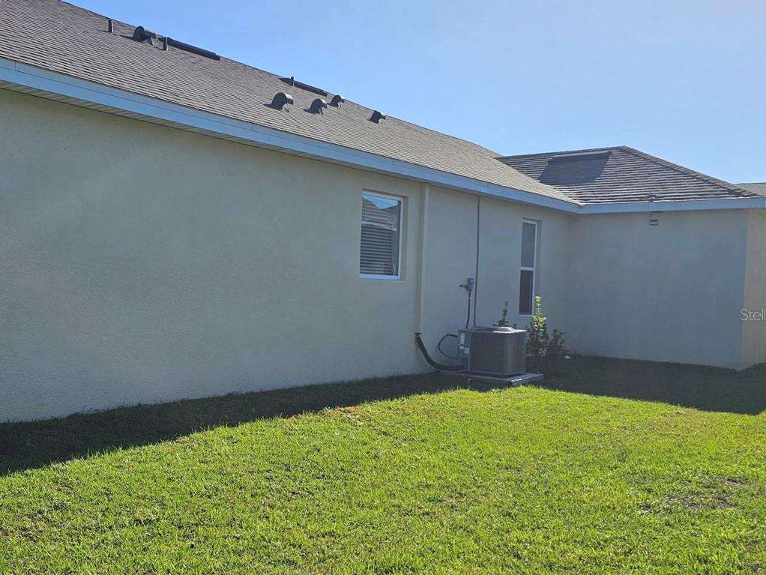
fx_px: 797
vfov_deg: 39.6
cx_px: 211
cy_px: 314
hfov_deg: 49.7
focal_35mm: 36
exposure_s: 1/955
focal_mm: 6.3
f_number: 1.7
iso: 10
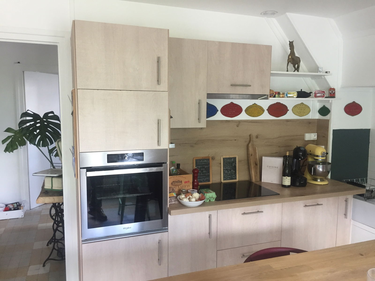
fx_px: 314
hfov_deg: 61.7
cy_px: 140
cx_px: 188
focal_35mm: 29
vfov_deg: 48.2
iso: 125
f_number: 2.2
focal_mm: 4.15
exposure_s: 1/33
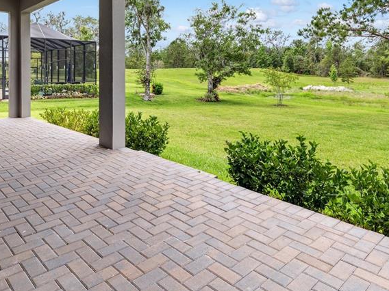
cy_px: 64
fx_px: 292
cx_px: 179
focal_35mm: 26
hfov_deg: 67.2
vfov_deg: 50.3
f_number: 8
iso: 100
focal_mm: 15
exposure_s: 1/80
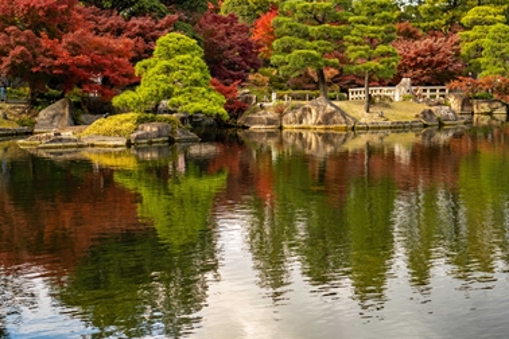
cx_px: 264
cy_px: 162
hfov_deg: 35.9
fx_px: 785
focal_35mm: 56
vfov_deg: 24.4
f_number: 5.6
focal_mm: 35
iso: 200
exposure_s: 1/125
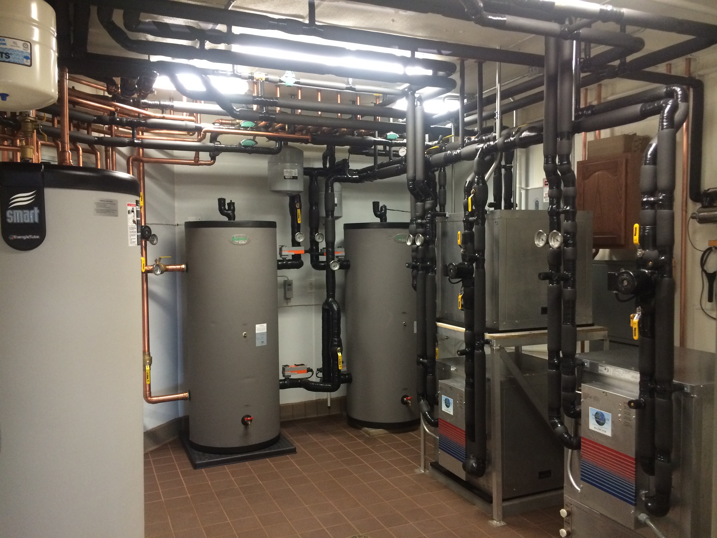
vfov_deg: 46.8
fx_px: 621
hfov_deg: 60.0
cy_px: 269
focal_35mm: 30
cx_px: 358
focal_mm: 4.12
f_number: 2.2
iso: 250
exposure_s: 1/30
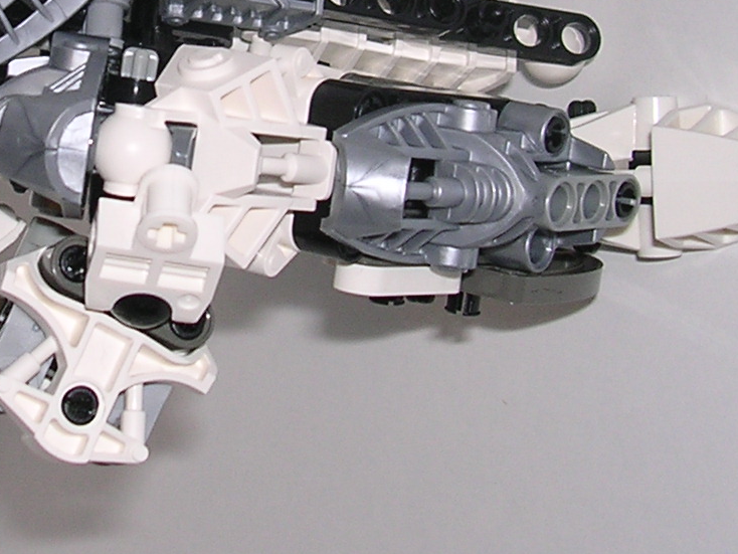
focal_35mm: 106
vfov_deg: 13.6
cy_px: -104
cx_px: 146
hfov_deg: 18.4
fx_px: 2261
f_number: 2.8
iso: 100
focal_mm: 5.8
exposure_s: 1/60.1
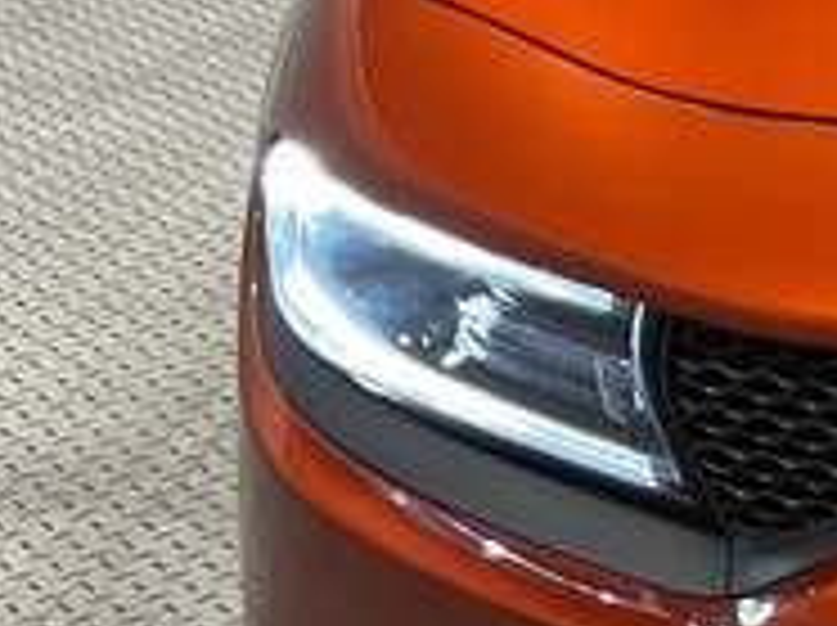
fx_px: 3622
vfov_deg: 9.9
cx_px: 1570
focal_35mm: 150
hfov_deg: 12.0
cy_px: 176
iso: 80
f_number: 1.8
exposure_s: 1/60
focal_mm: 3
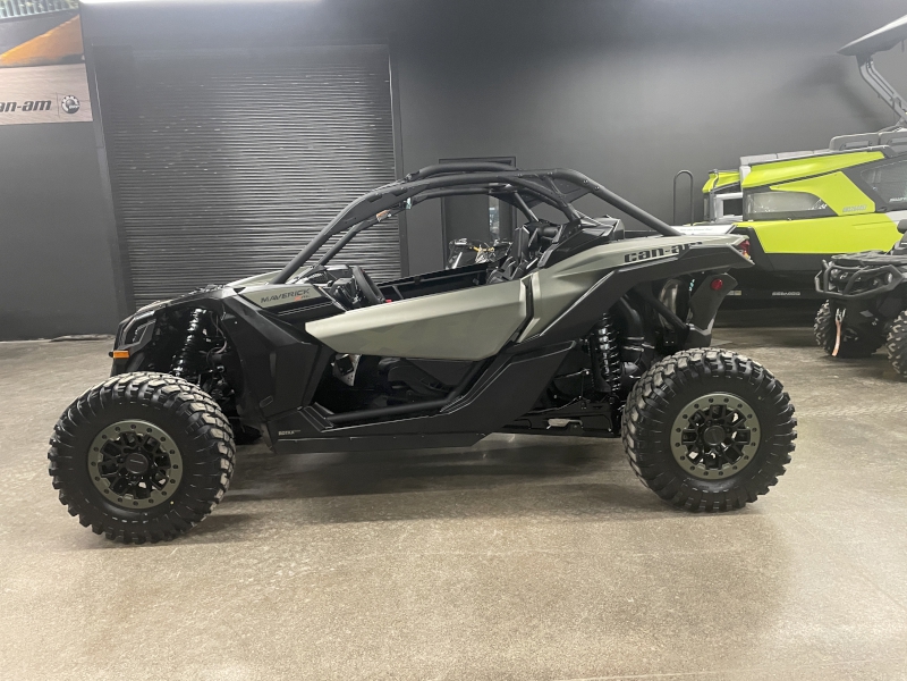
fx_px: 681
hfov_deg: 67.3
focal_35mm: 26
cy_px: 340
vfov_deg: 53.1
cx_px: 454
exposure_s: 1/60
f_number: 1.6
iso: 500
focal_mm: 4.2
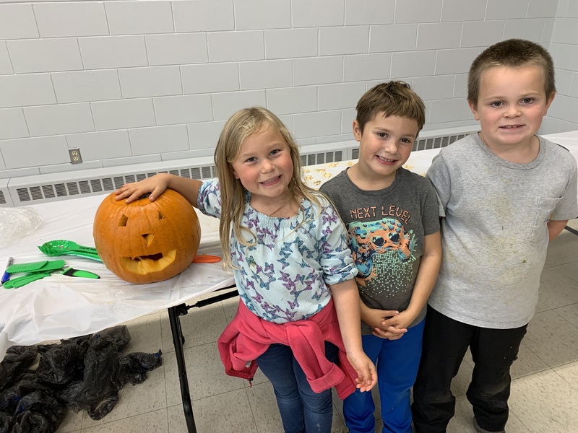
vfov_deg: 53.1
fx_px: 434
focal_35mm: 26
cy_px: 216
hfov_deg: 67.3
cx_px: 289
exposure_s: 1/60
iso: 100
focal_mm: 4.25
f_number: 1.8
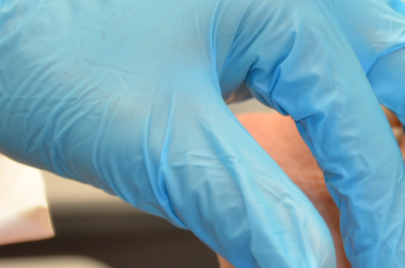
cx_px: 597
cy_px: 71
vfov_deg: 4.9
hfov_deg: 7.3
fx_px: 3132
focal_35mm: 279
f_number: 5.3
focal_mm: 62
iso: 400
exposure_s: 1/100
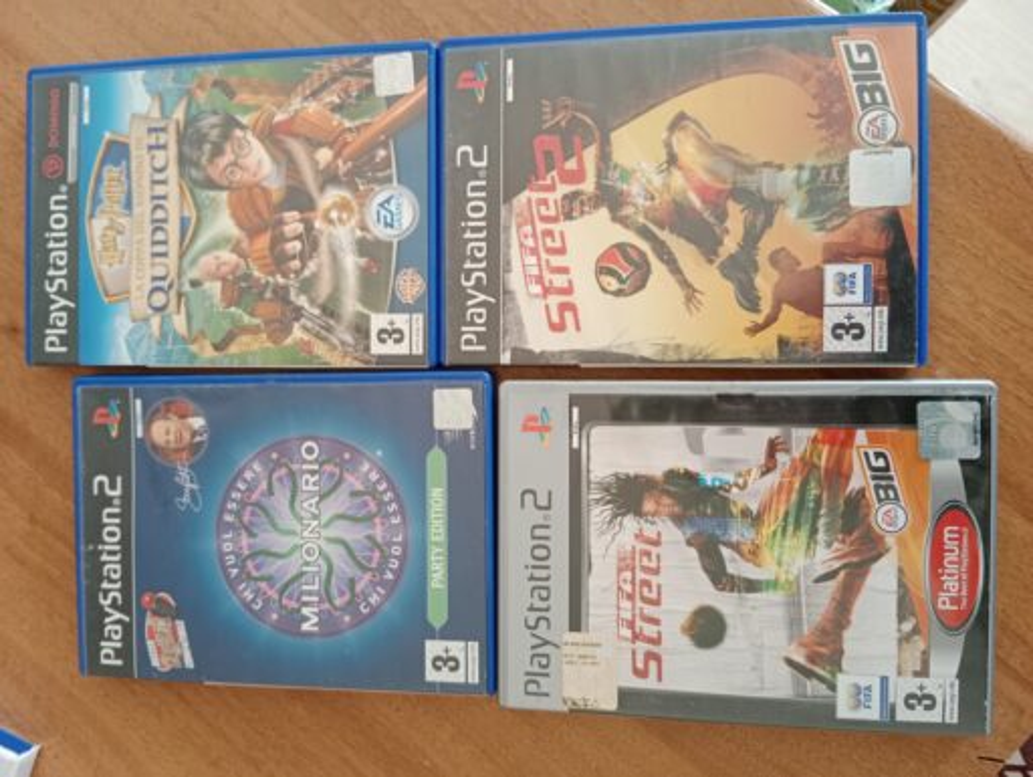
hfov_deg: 67.3
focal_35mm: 26
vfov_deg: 53.1
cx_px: 516
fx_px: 777
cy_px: 388
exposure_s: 1/60
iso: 685
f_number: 1.8
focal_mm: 3.96
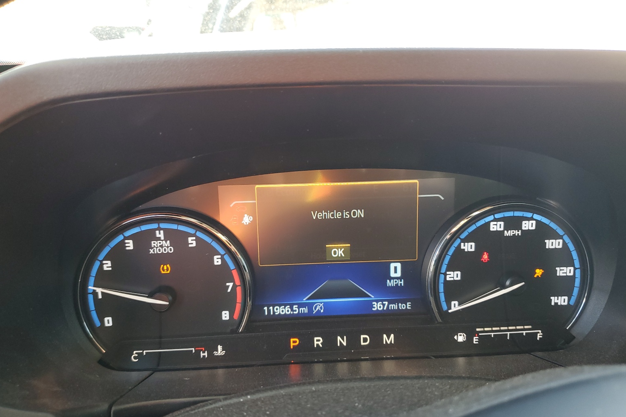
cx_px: 316
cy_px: 240
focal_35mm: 28
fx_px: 487
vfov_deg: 46.2
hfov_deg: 65.5
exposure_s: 1/100
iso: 59
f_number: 1.5
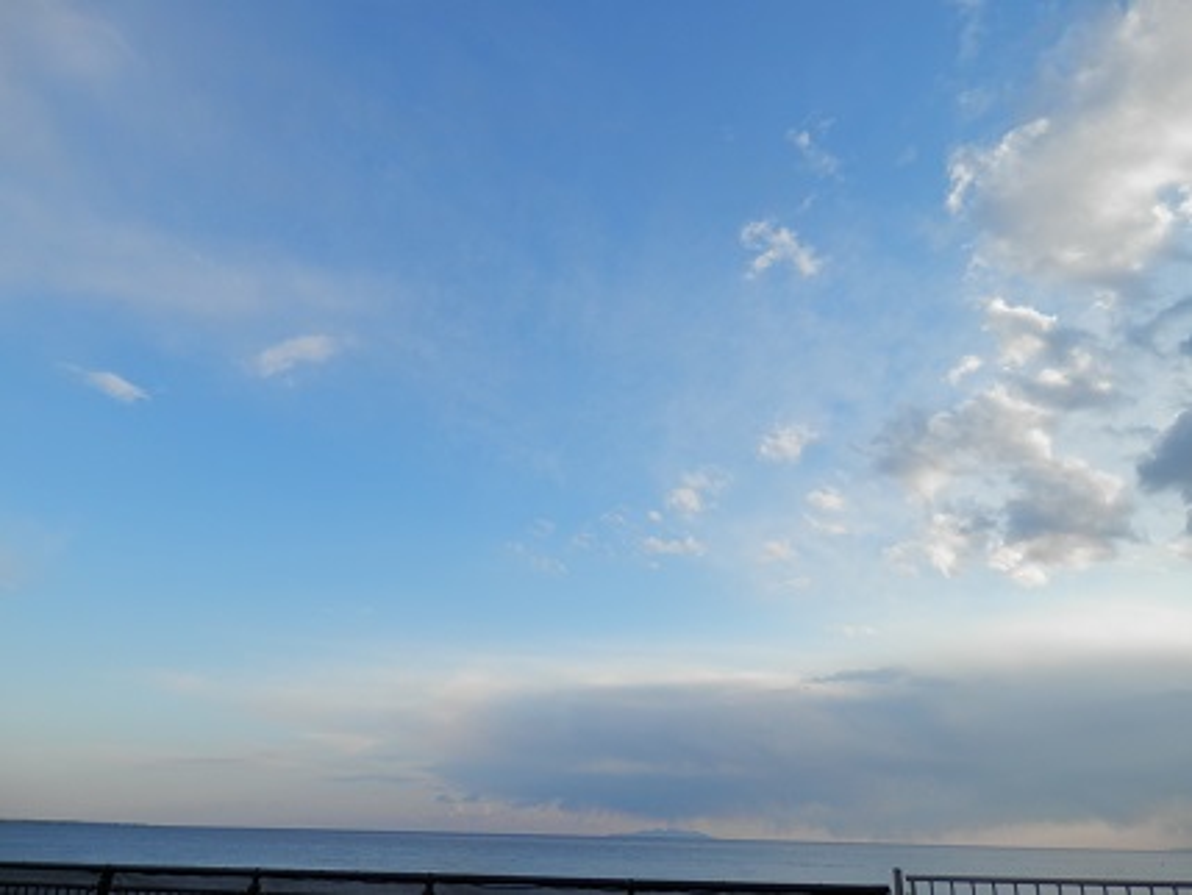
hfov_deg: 69.4
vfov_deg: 54.9
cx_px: 596
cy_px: 448
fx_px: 861
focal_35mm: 25
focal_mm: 4.5
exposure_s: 1/640
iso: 80
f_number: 3
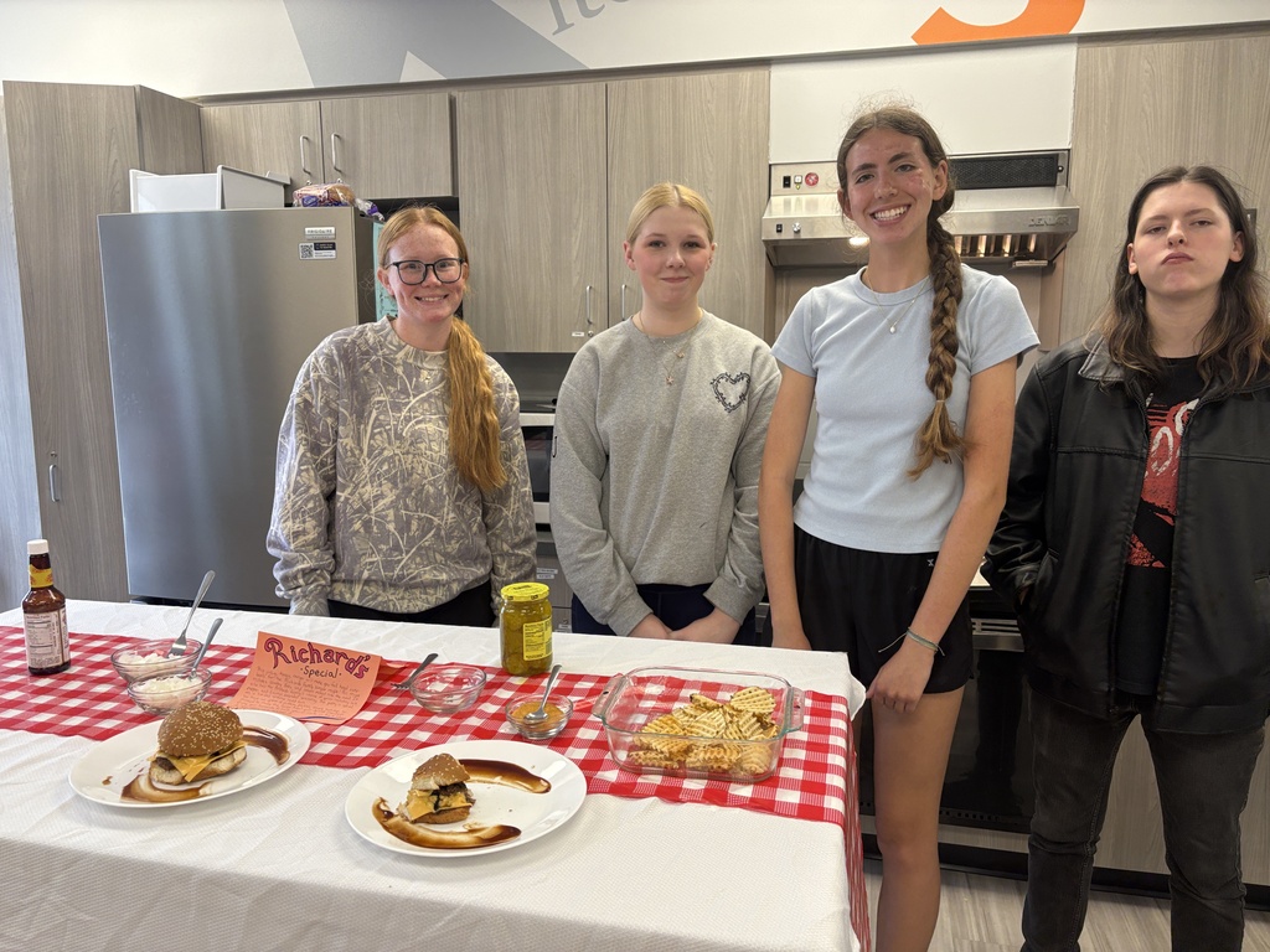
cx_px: 635
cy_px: 476
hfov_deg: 67.3
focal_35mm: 26
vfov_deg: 53.1
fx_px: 954
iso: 80
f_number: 1.6
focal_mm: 5.96
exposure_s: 1/120
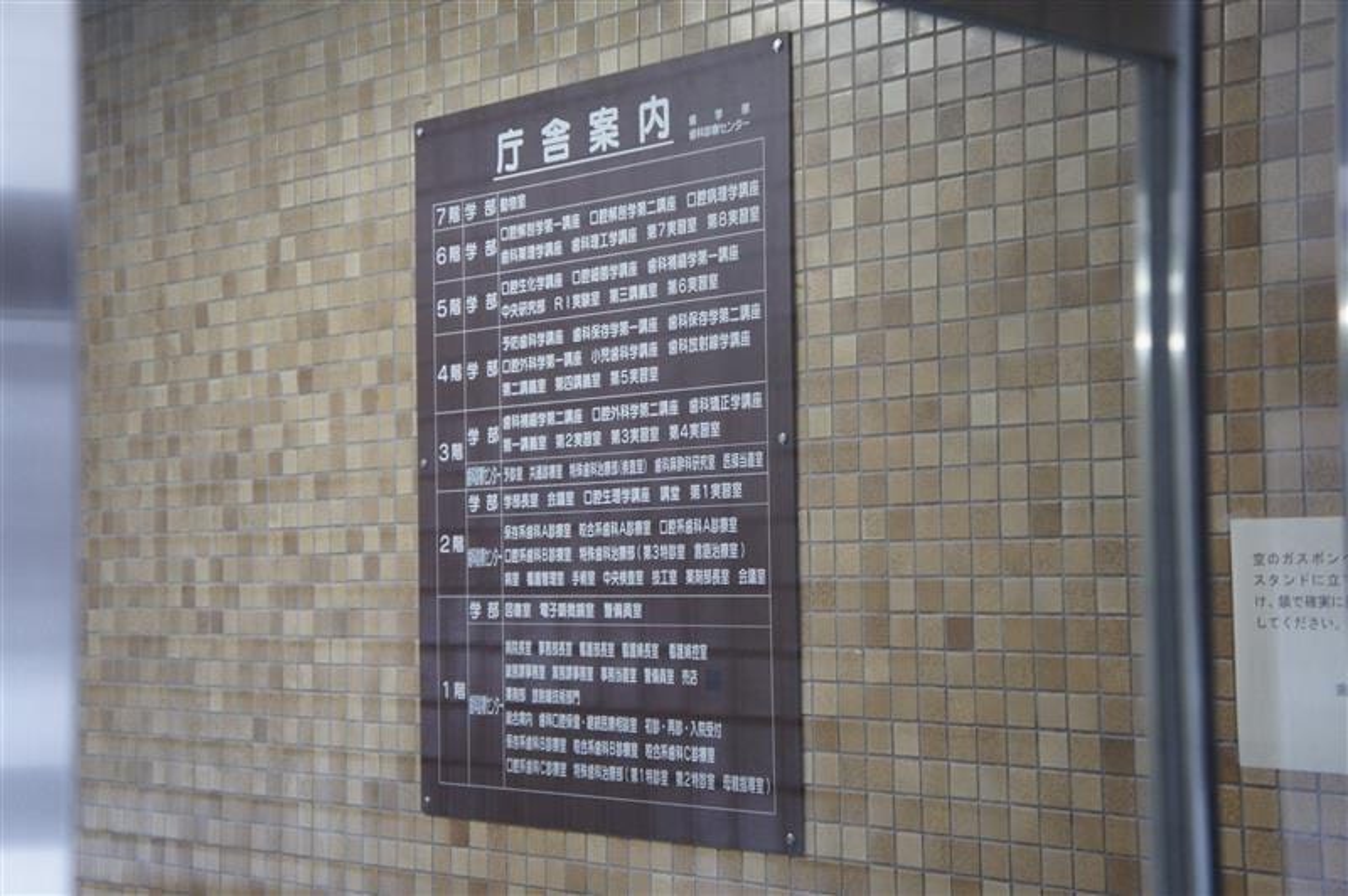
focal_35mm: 60
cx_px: 674
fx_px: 2245
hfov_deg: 33.4
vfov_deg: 22.6
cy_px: 448
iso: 1600
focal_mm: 40
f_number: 4.5
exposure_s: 1/60
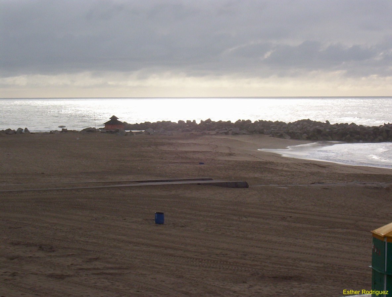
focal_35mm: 124
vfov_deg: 12.0
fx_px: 1409
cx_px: 196
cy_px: 148
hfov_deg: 15.8
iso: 100
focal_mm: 16.3
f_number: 8.71
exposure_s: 1/303
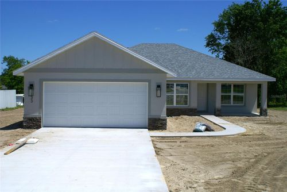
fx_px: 311
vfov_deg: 34.3
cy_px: 96
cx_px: 144
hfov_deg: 49.5
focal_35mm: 39
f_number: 5.6
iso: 100
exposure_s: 1/1000
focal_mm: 26
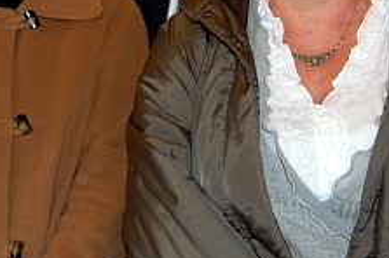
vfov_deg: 17.9
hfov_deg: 27.2
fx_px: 798
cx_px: 134
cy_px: 0
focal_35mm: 74
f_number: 3.8
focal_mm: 22
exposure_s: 1/60
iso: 400
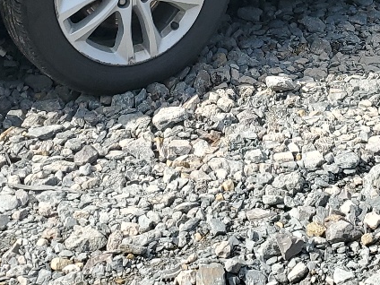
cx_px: 284
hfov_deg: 19.9
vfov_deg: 13.9
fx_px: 1076
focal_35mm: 98
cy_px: -170
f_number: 1.5
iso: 50
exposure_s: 1/2000
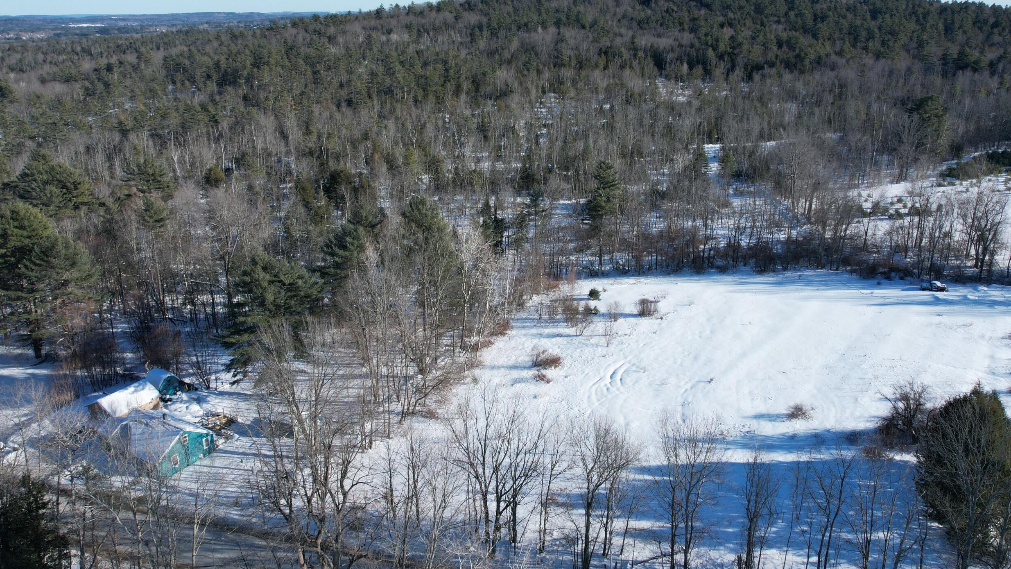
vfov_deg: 41.3
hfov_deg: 67.9
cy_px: 229
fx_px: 751
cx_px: 498
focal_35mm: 28
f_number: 2.8
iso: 150
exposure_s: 1/2000
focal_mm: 8.38
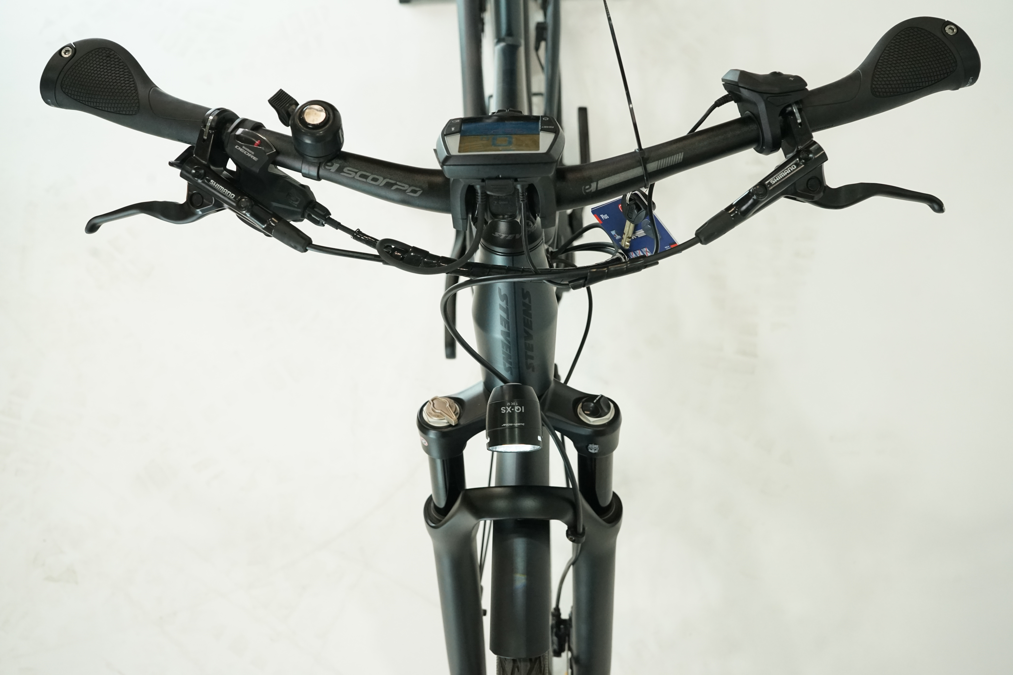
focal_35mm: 43
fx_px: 1210
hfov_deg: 45.4
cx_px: 506
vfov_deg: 31.2
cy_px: 338
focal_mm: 43
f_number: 7.1
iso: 2500
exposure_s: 1/200
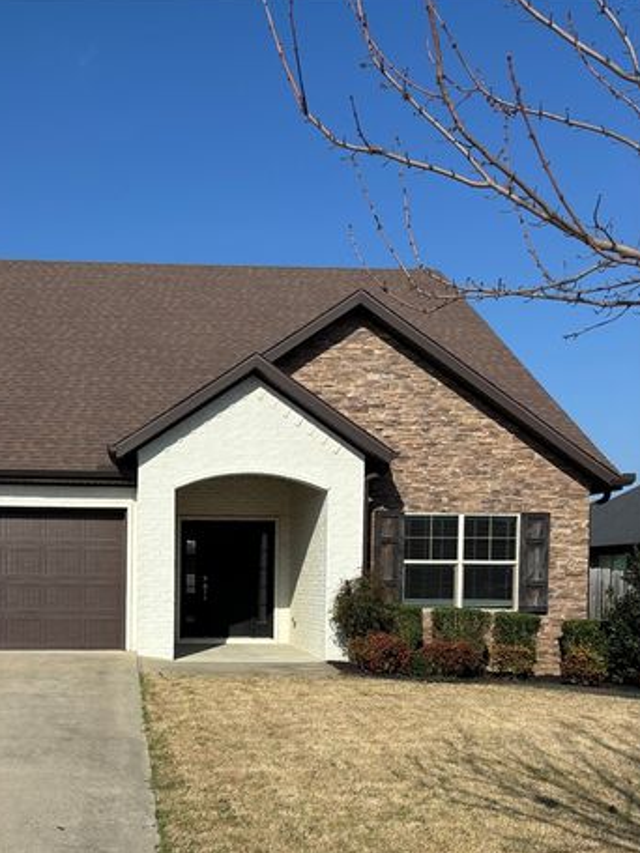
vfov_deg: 47.6
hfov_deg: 37.0
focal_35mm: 38
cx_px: 178
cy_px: 614
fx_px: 937
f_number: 1.6
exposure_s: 1/4854
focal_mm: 5.96
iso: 50
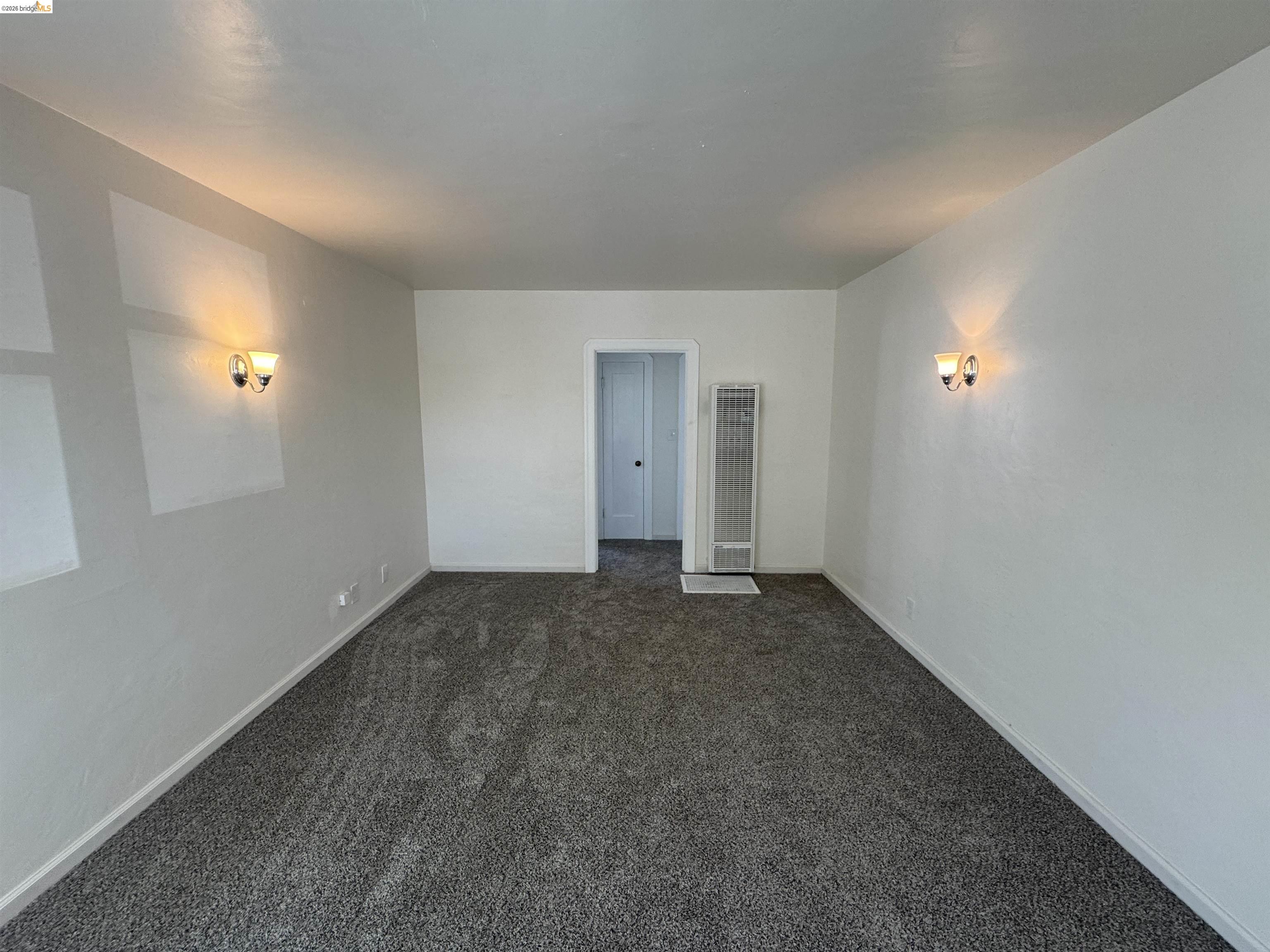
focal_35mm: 14
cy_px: 476
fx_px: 514
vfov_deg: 85.7
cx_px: 635
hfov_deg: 102.1
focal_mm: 2.22
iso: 160
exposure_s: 1/120
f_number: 2.2
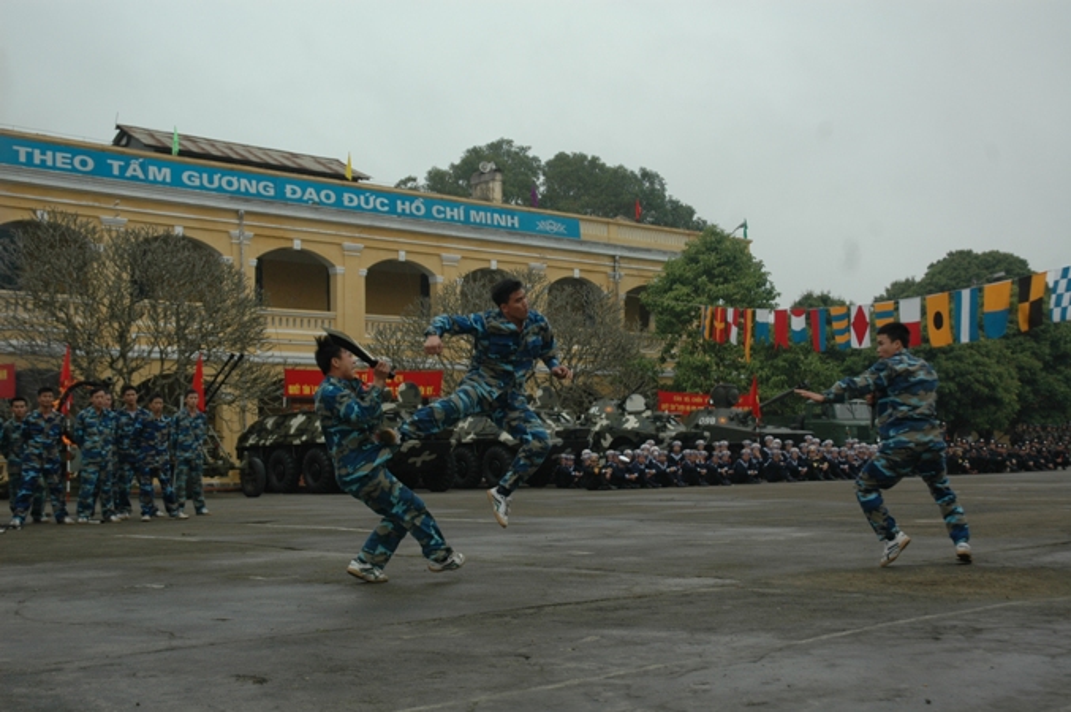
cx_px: 536
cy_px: 356
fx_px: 1382
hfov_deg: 42.4
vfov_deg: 28.9
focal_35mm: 46
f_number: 5
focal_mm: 31
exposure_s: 1/500
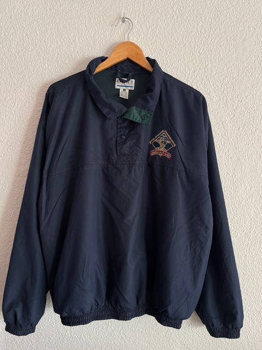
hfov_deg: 53.1
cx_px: 131
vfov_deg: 67.3
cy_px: 175
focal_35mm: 26
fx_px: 262
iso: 50
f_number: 1.6
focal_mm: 5.1
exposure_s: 1/122
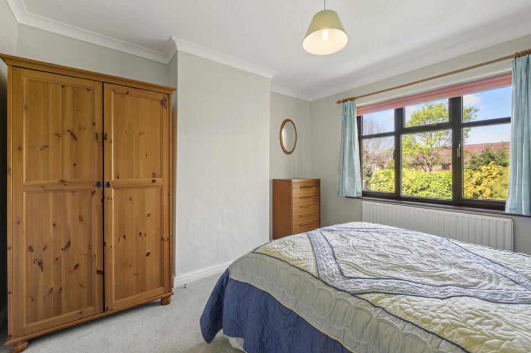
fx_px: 221
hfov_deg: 100.4
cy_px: 172
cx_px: 266
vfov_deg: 77.2
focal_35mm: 15
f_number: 16
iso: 200
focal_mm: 14
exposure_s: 1.3
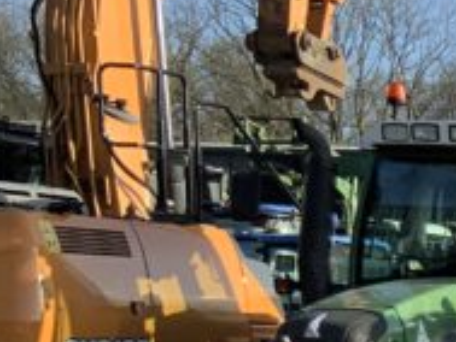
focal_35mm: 157
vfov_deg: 9.1
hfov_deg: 10.7
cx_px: 1107
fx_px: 2069
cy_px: 578
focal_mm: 3
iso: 16
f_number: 1.8
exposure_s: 1/912
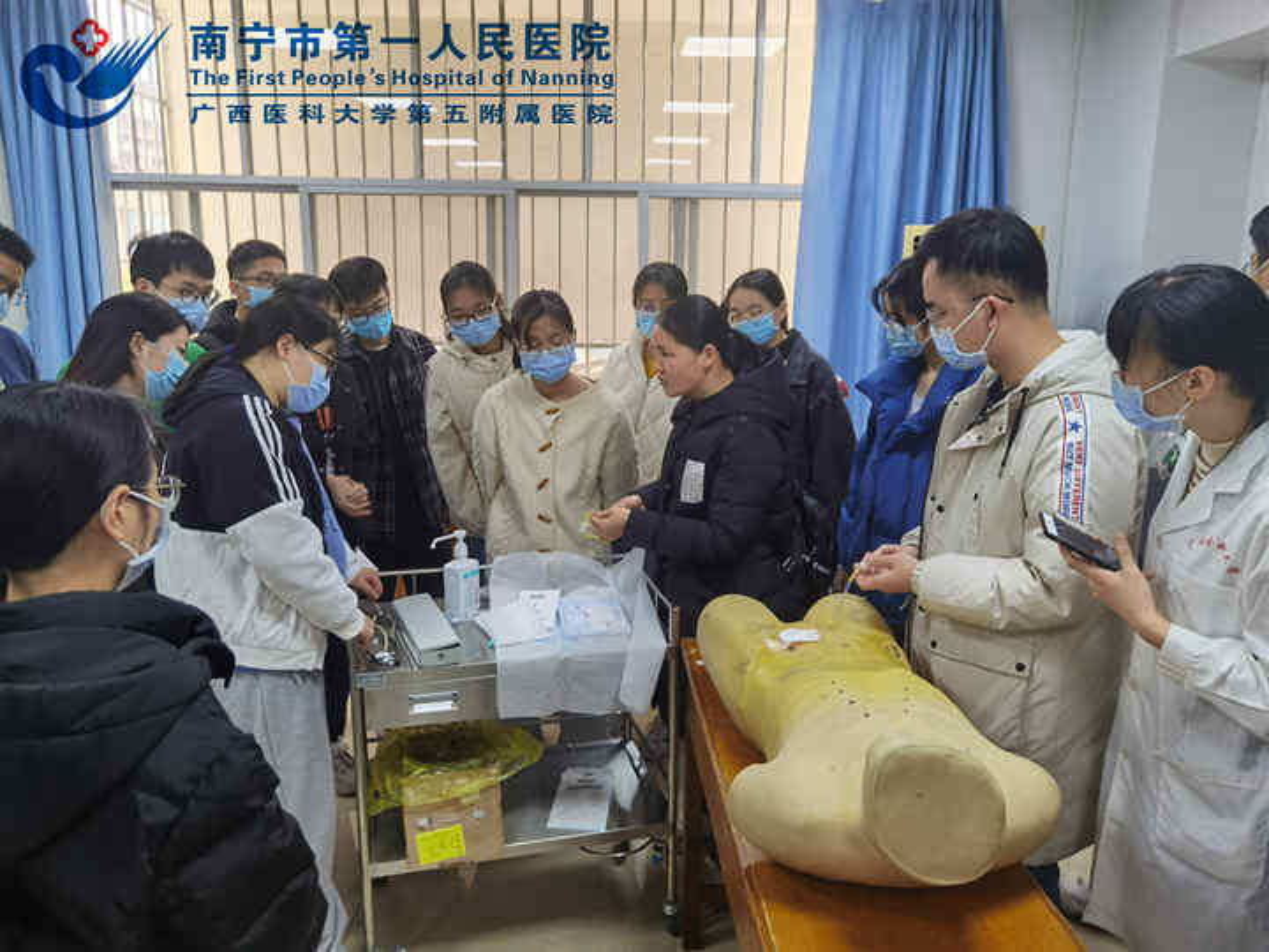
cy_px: 476
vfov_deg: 51.4
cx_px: 634
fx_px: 990
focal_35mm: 27
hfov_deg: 65.3
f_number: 1.9
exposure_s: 1/50
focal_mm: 6.71
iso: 80
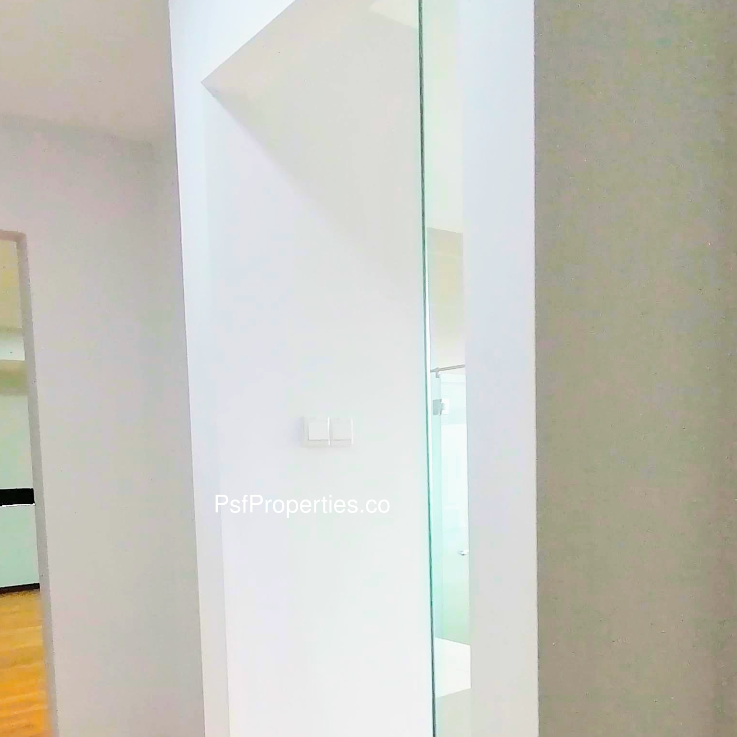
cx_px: 302
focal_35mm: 32
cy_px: 506
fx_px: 771
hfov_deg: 50.8
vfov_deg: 50.0
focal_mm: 1.78
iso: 200
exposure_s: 1/50
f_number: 2.4
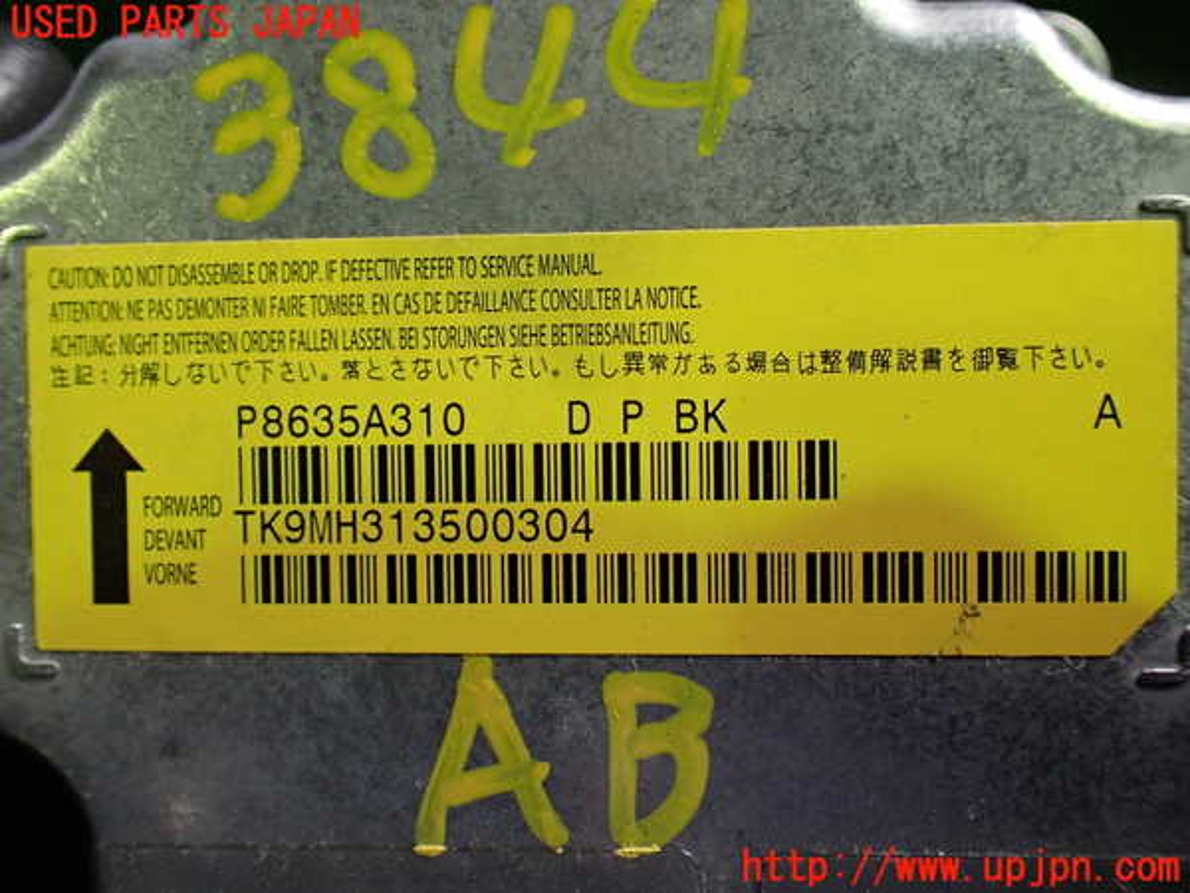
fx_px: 1031
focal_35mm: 30
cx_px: 595
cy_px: 446
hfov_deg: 60.0
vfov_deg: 46.8
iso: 320
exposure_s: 1/125
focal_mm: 5.4
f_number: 2.3
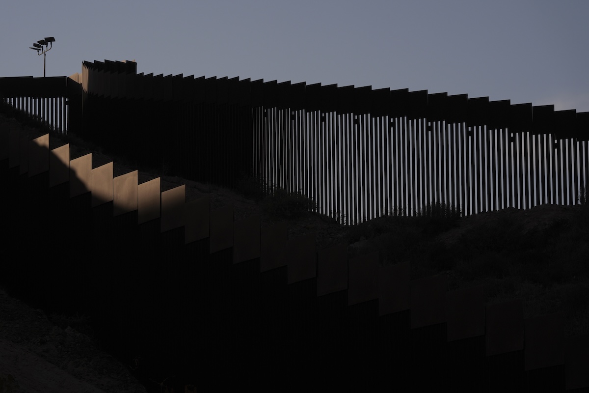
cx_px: 294
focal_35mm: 200
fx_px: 3272
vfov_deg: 6.9
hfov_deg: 10.3
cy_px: 196
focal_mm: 200
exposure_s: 1/3200
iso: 250
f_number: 7.1
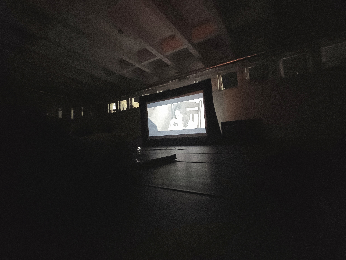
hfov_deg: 91.0
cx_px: 166
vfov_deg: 74.7
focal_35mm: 17
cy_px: 126
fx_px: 170
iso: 1600
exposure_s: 1/7.15
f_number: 2.2
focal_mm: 1.64
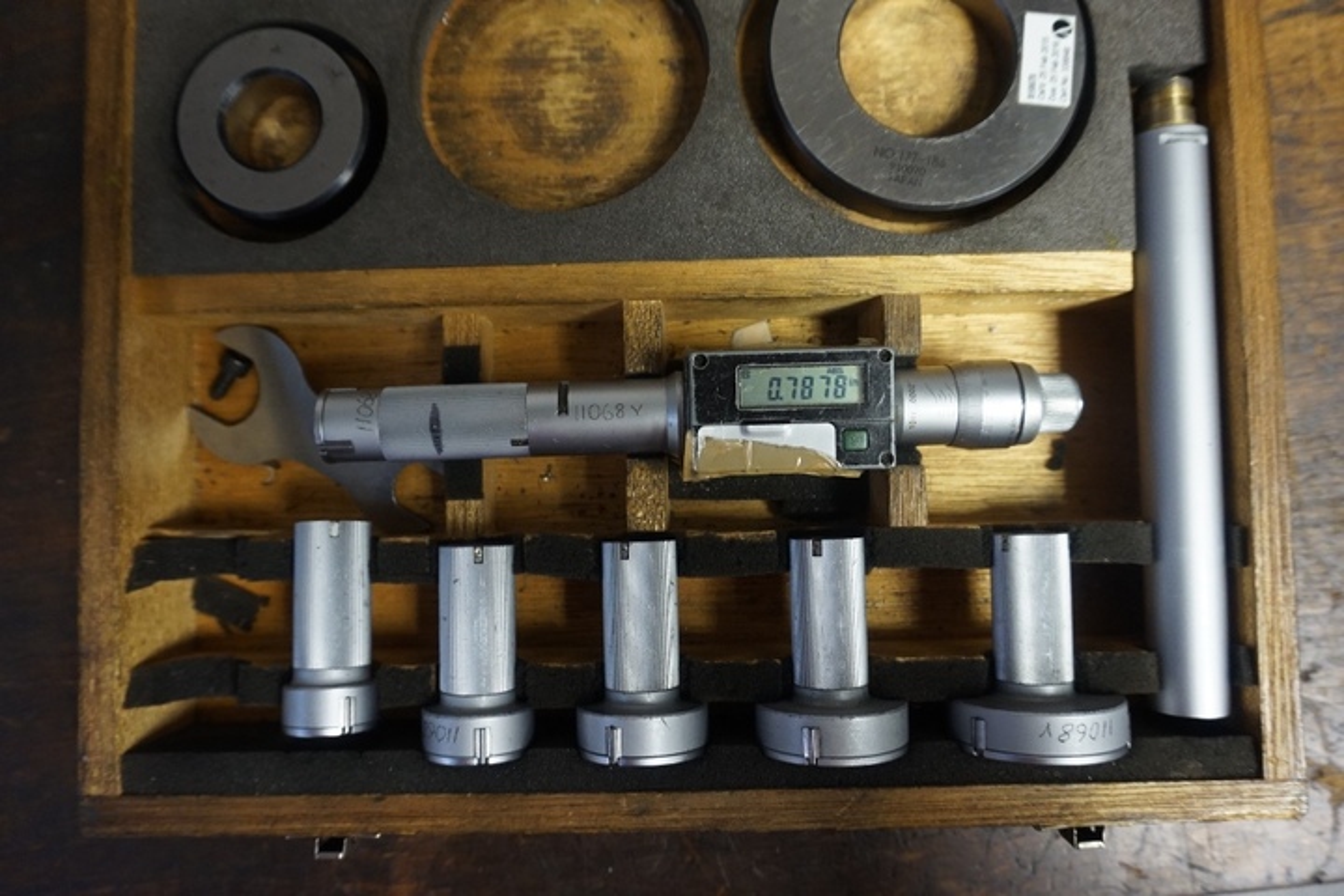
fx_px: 952
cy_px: 448
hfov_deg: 70.4
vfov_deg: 50.4
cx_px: 672
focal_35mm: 26
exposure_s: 1/60
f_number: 4
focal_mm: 17
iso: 1250
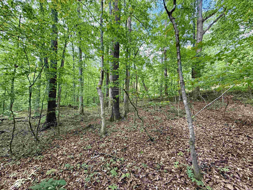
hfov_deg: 102.1
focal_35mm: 14
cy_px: 95
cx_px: 126
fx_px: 102
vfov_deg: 85.7
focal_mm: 2.22
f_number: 2.2
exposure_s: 1/99
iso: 160
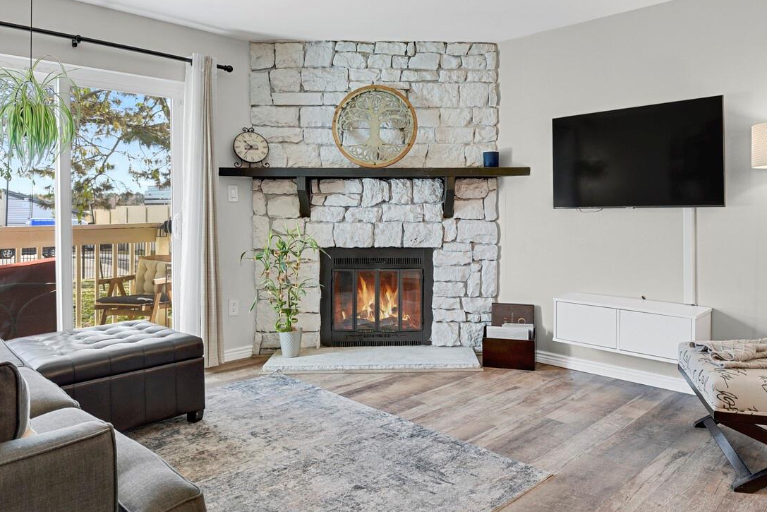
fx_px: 533
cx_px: 422
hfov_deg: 71.3
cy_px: 204
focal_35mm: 25
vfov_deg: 51.0
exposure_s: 2
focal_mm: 17
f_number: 8
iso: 250
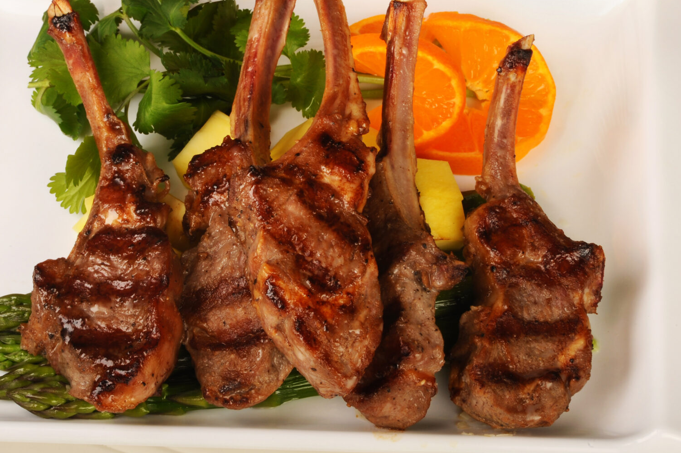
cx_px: 301
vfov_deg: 9.6
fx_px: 2703
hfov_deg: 14.4
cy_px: 193
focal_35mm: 143
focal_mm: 105
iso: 200
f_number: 29
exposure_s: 1/250
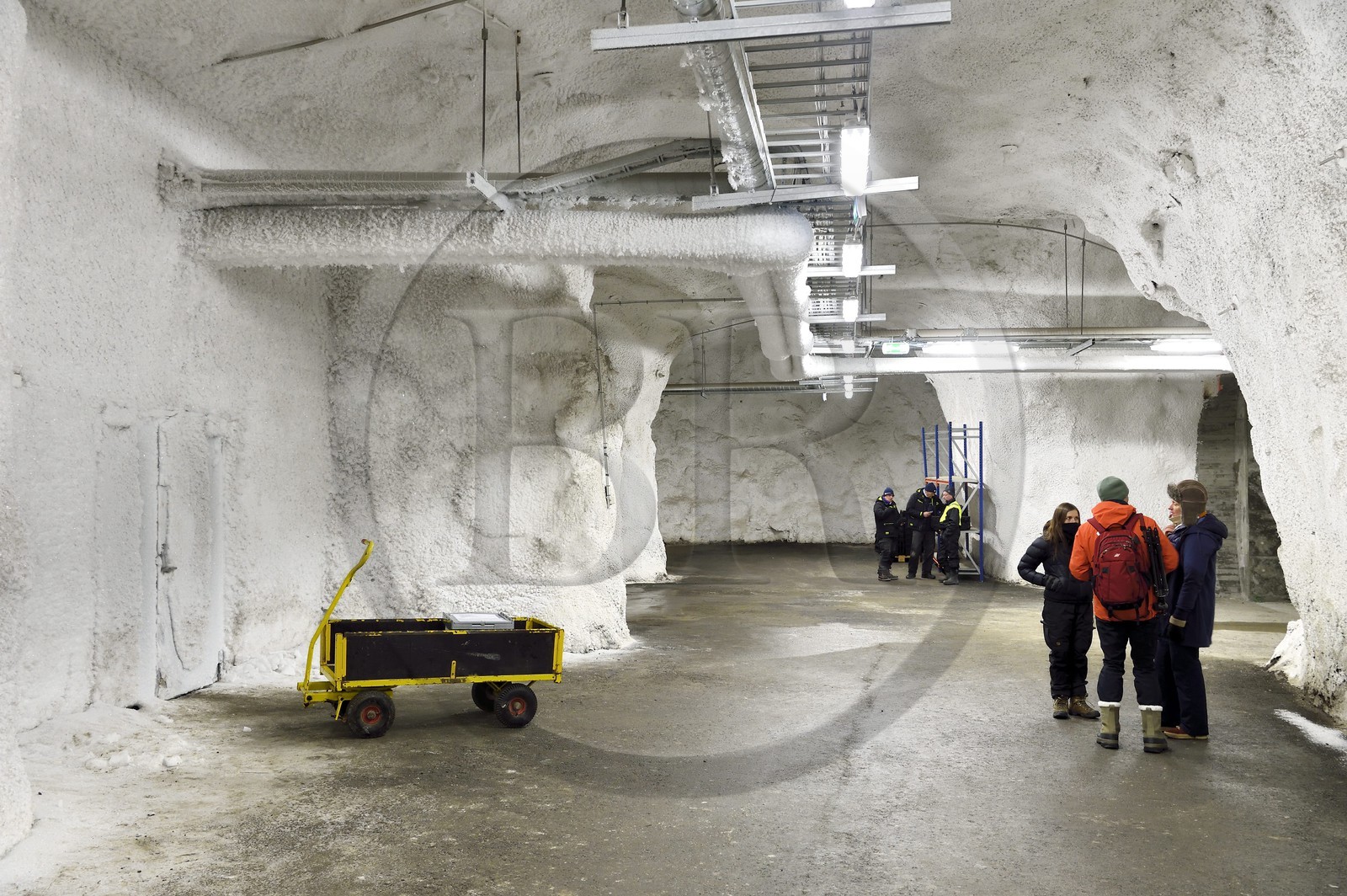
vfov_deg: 38.8
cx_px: 674
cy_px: 448
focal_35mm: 34
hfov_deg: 55.8
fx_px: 1271
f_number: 7.1
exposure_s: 1/15
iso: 1600
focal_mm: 34
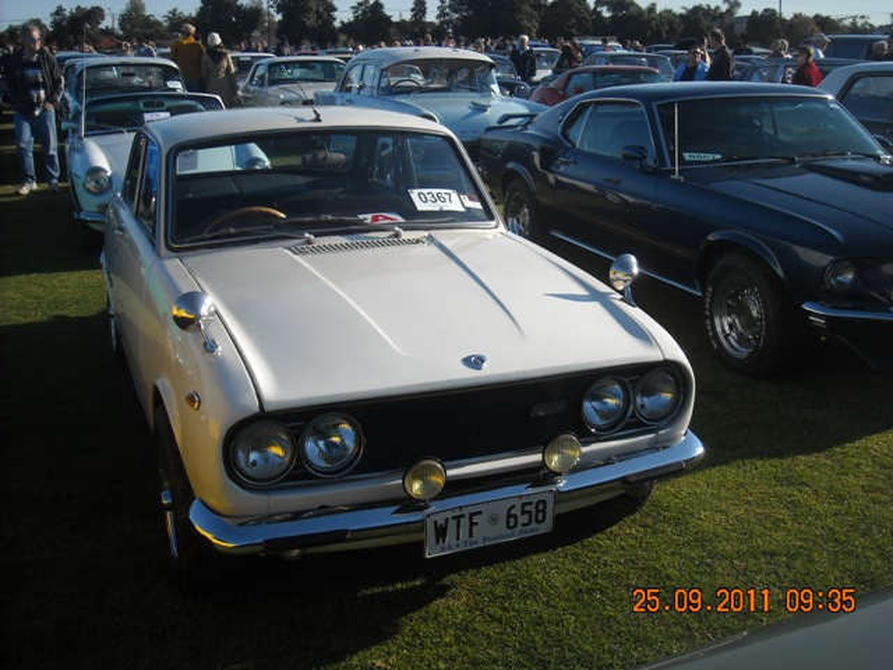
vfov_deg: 32.9
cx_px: 446
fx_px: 1135
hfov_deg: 42.9
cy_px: 335
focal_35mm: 44
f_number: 6.1
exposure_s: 1/239
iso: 64
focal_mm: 7.1
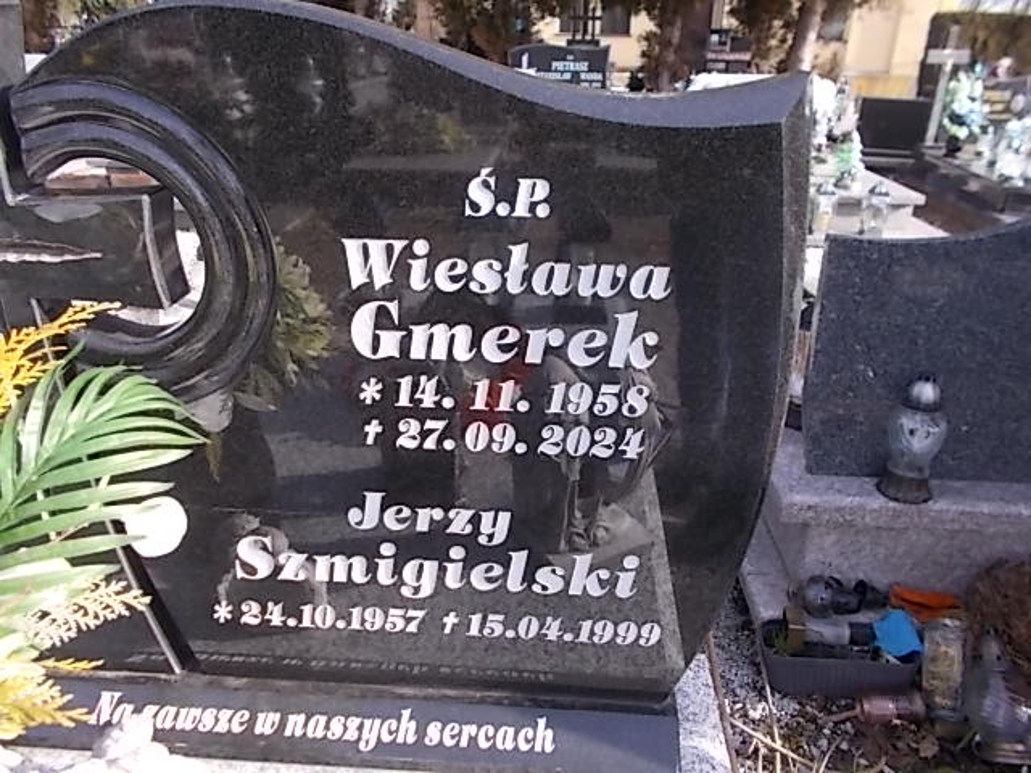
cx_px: 516
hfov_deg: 67.3
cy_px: 386
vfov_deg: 53.1
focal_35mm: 26
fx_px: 774
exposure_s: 1/250
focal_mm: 4.6
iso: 80
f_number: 3.2
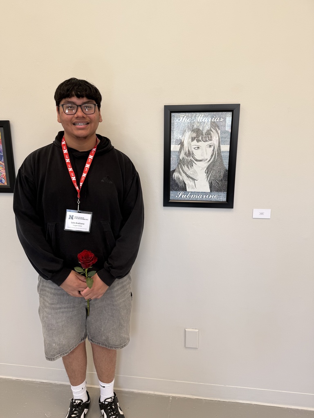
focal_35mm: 24
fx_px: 290
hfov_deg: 56.8
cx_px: 157
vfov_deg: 71.6
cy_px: 209
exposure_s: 1/122
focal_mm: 6.76
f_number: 1.78
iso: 50
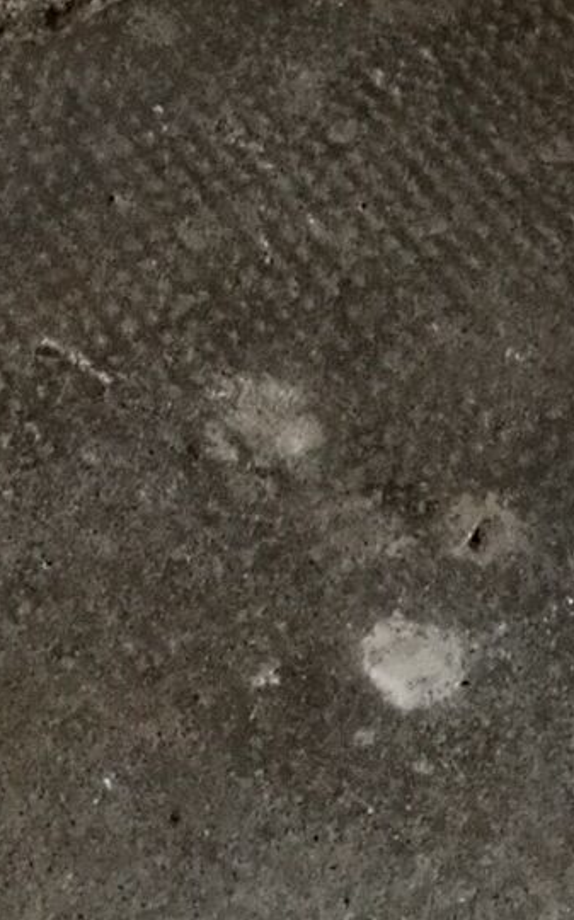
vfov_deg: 11.2
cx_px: 404
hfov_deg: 7.6
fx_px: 4335
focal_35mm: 173
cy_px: -767
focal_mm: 4.5
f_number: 2.2
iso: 200
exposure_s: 1/50
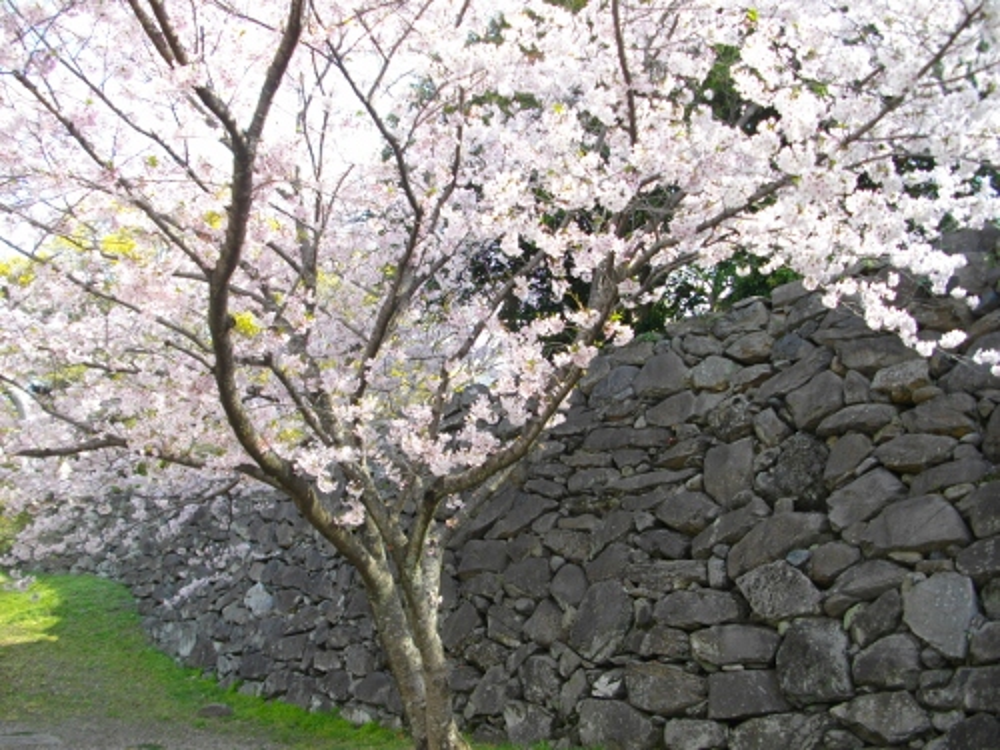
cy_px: 375
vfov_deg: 44.2
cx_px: 500
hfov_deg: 56.8
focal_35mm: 32
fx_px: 924
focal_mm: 5.7
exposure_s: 1/200
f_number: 2.9
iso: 100
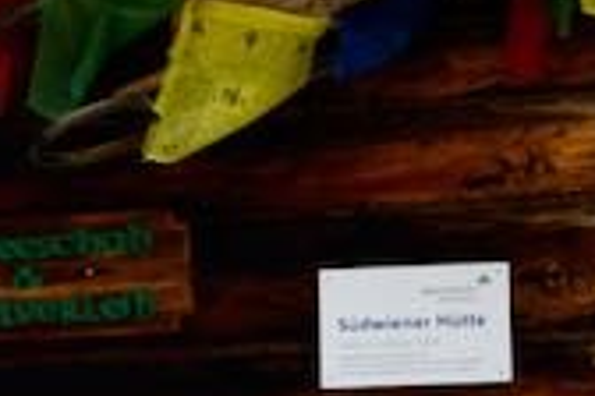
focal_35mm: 275
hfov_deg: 7.3
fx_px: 4545
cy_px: 537
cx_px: -361
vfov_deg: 5.0
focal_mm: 28
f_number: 6.3
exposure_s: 1/250
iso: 200
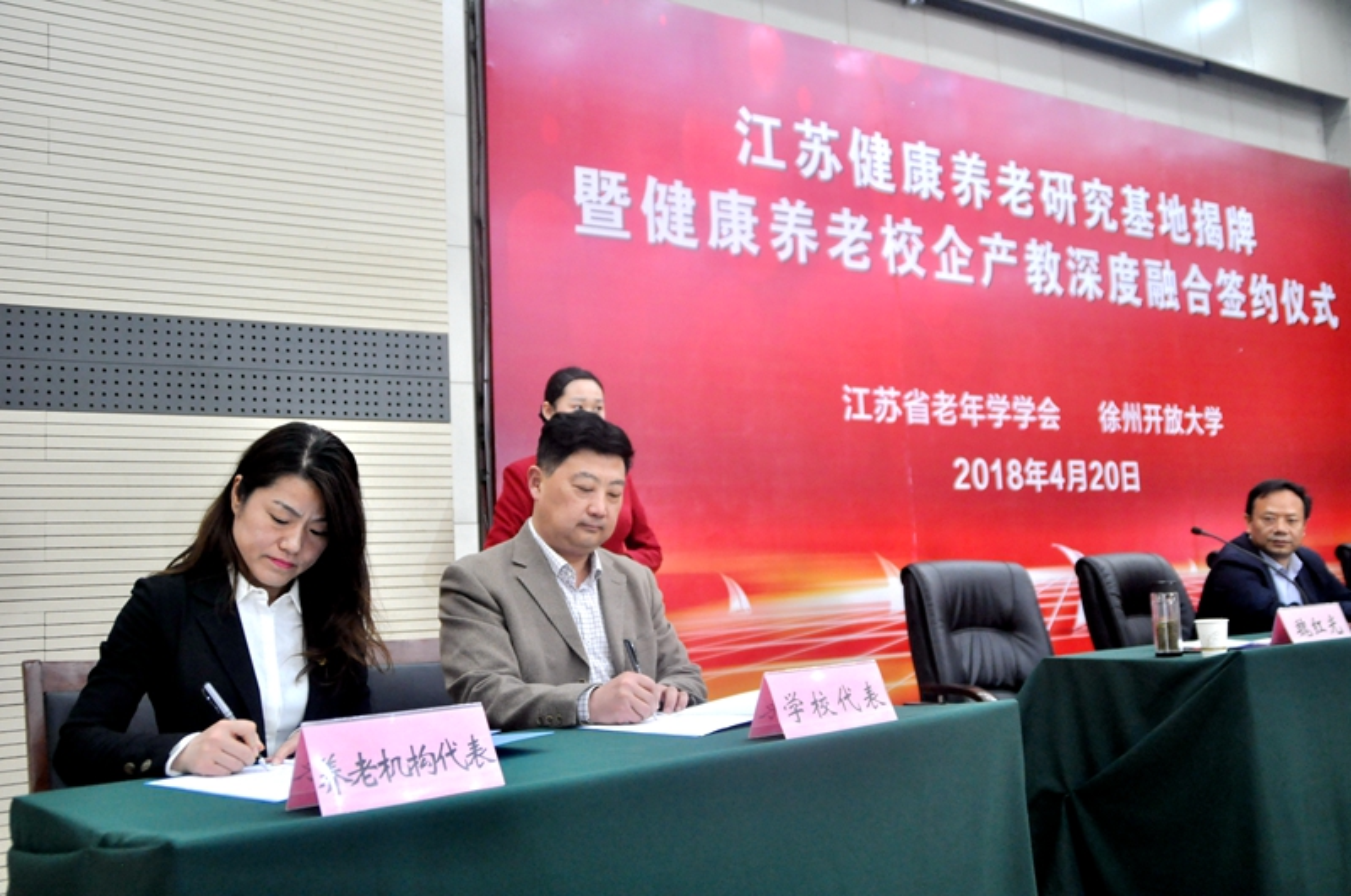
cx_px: 676
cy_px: 448
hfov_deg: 57.3
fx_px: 1237
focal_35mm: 33
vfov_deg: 39.9
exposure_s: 1/30
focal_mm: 22
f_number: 3.5
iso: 1000
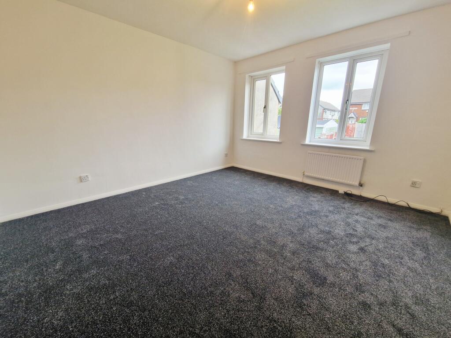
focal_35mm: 13
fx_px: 169
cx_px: 226
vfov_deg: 89.9
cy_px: 169
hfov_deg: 106.2
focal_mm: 2.2
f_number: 2.2
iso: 100
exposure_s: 1/50
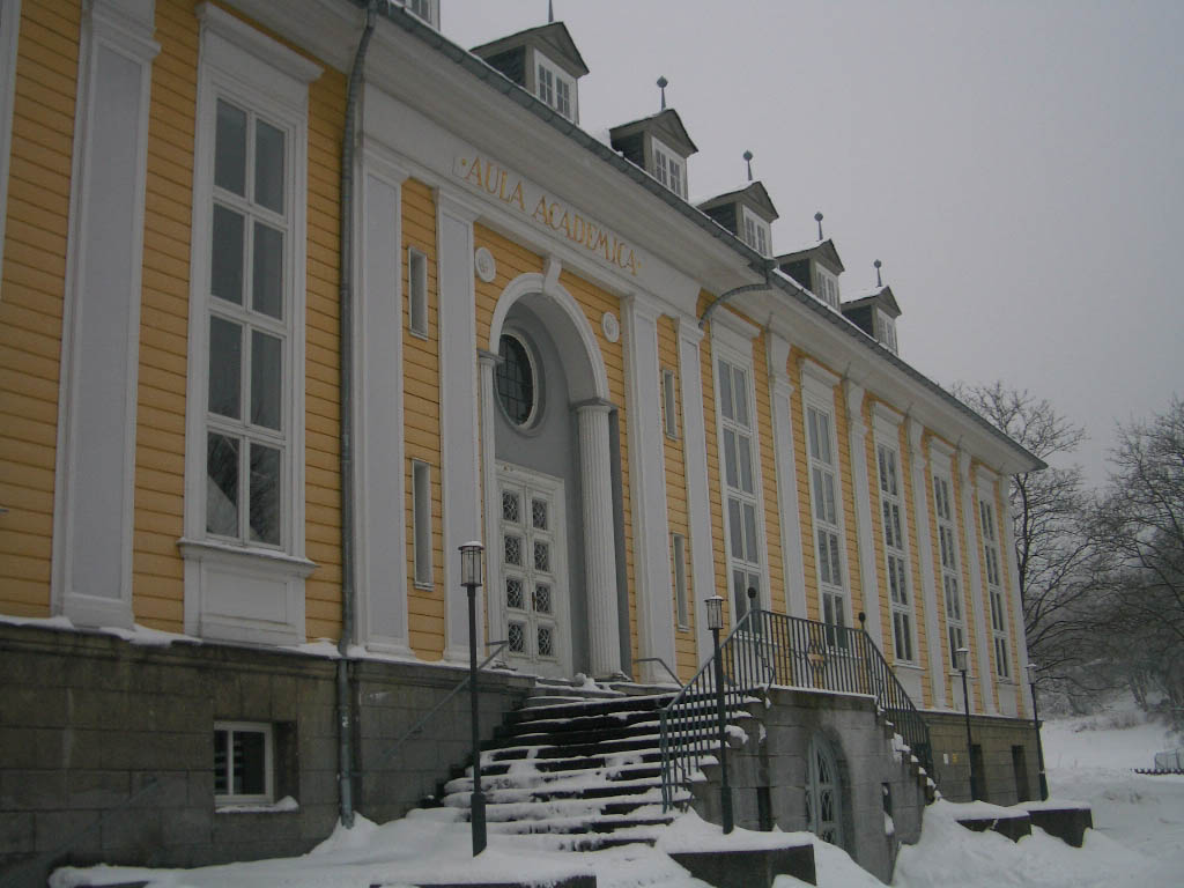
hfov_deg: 45.8
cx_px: 592
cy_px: 444
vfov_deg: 35.1
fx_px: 1402
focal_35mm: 41
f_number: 2.8
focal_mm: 6.8
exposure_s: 1/400
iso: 50
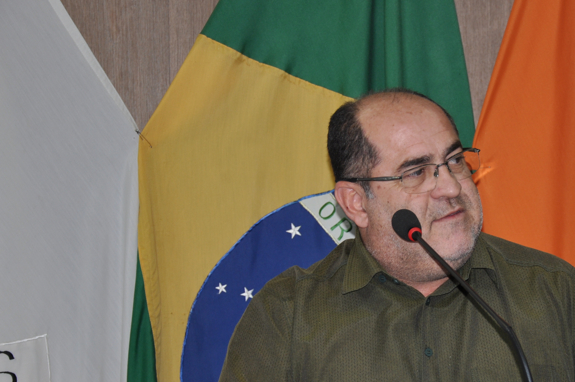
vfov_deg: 9.2
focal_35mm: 149
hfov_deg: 13.8
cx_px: 421
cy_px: 252
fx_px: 2377
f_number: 5.3
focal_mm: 66
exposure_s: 1/60
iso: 200
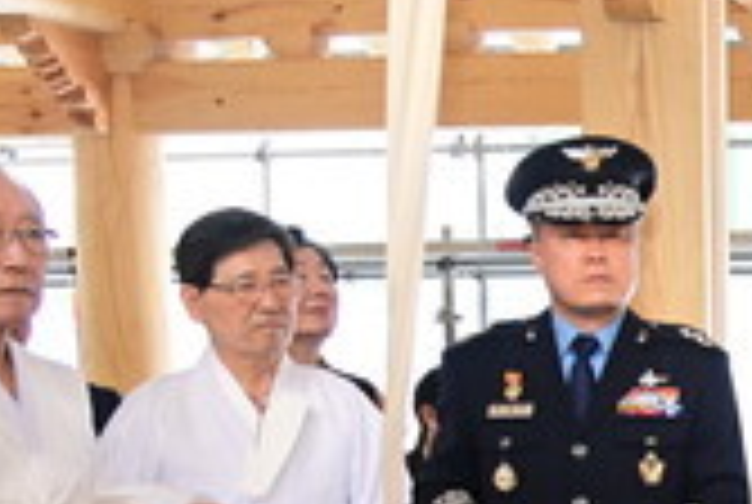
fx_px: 1800
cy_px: 544
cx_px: 1054
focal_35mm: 86
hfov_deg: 20.8
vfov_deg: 15.6
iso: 3200
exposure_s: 1/250
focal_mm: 24
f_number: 4
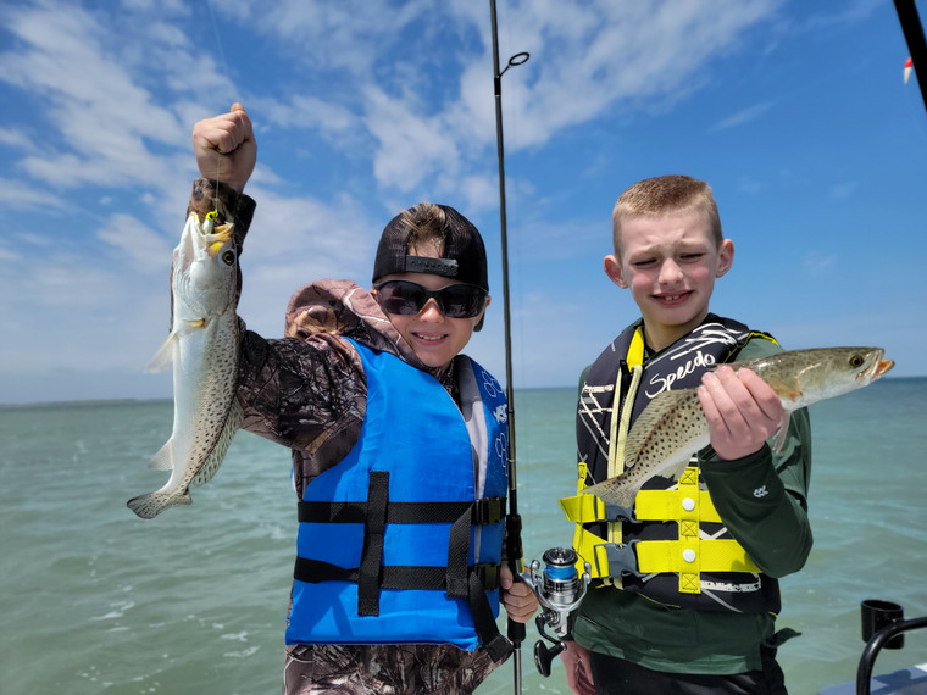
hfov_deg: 71.6
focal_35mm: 24
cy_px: 348
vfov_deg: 56.8
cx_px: 464
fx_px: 643
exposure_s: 1/1859
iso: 16
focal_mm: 6.7
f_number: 1.8
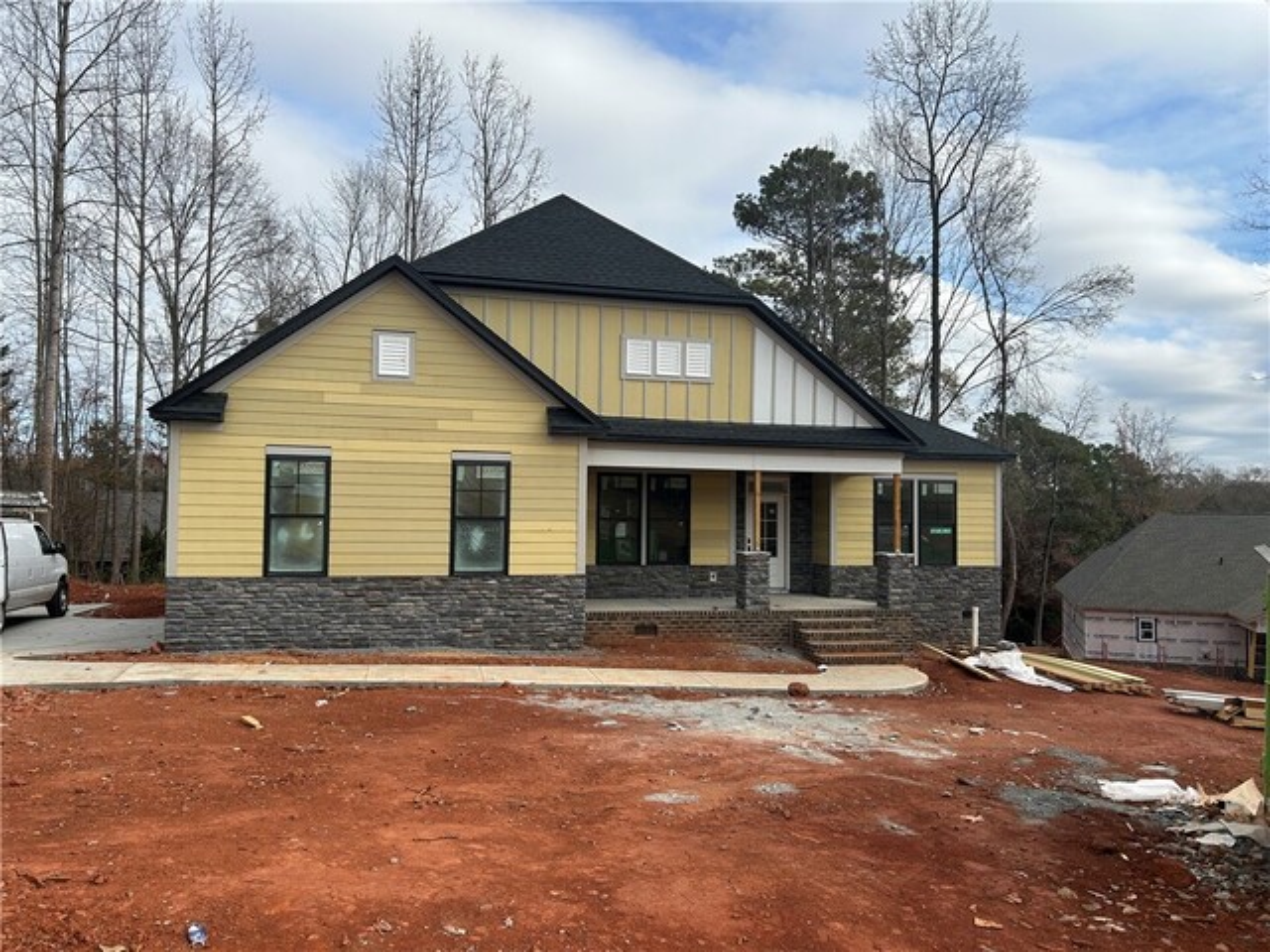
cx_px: 635
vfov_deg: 53.1
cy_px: 476
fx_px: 954
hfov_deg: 67.3
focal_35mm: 26
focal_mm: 5.7
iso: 50
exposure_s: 1/2457
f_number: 1.5
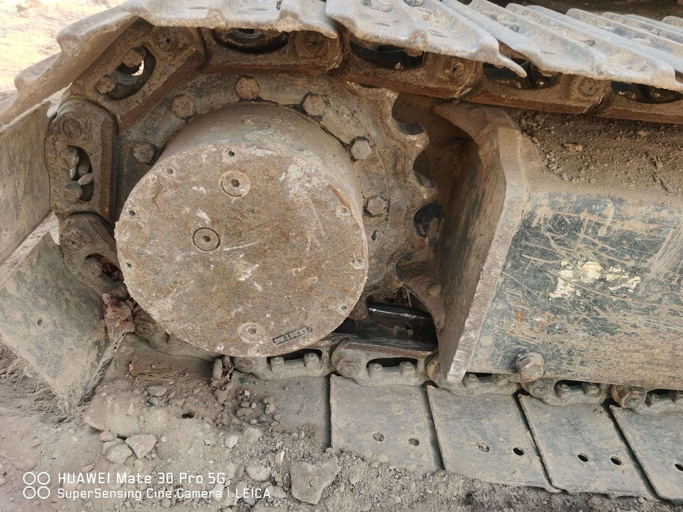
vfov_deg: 51.4
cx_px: 342
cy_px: 256
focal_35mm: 27
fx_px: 533
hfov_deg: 65.3
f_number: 1.6
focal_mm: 5.56
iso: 50
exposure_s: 1/455
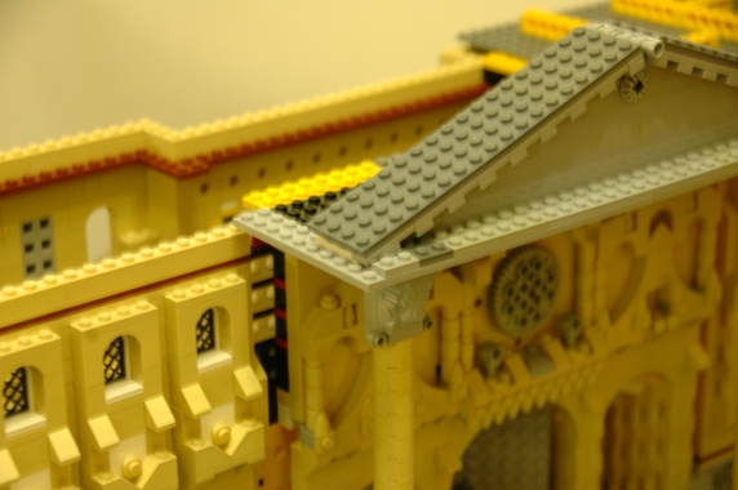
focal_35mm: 98
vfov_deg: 14.0
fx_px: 1996
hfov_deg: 20.9
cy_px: 245
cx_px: 369
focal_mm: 65
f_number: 5
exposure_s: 1/3
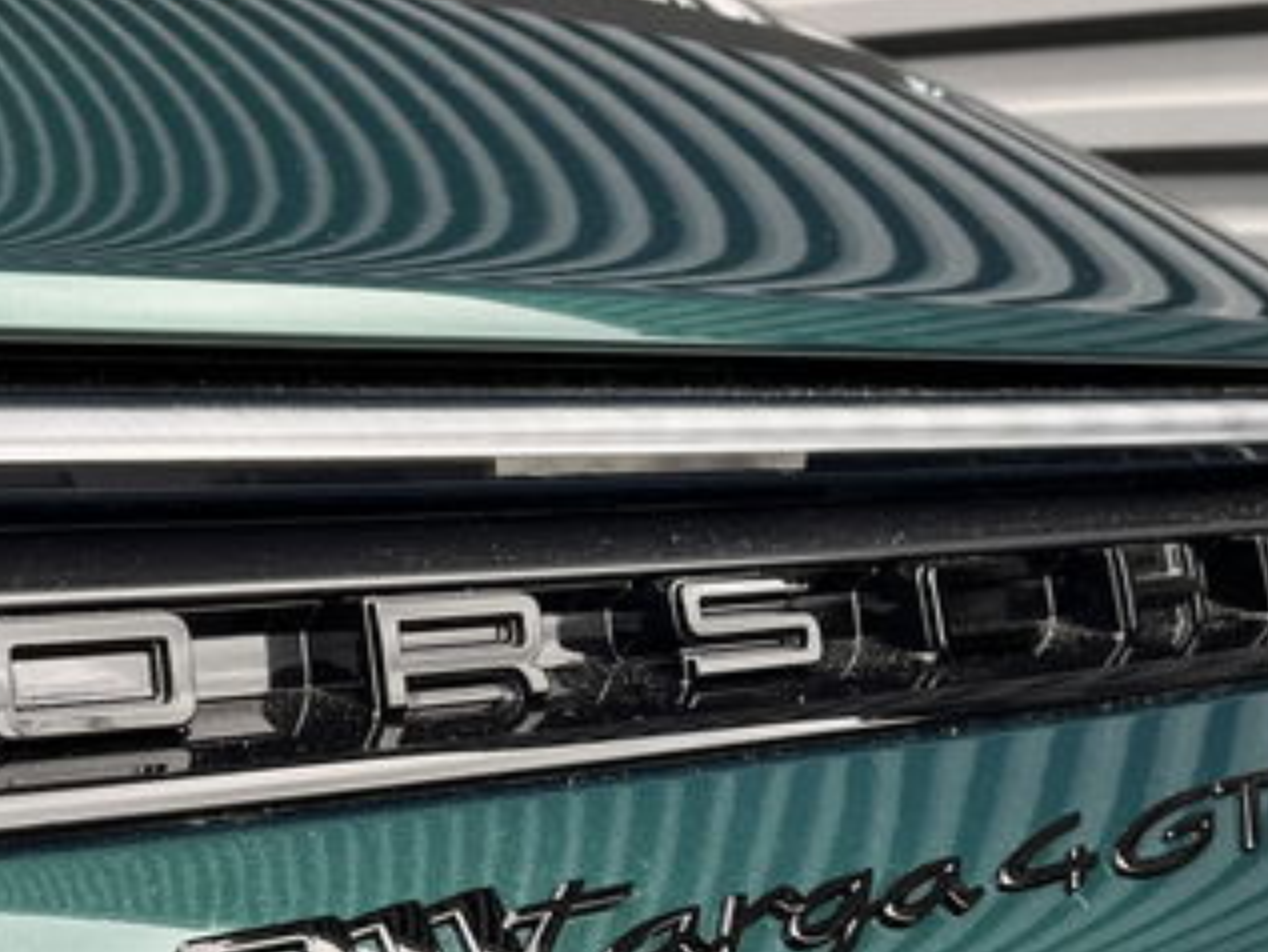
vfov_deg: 23.3
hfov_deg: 30.7
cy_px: 544
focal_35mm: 63
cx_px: 552
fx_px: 2309
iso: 50
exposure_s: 1/170
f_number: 1.6
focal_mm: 5.1
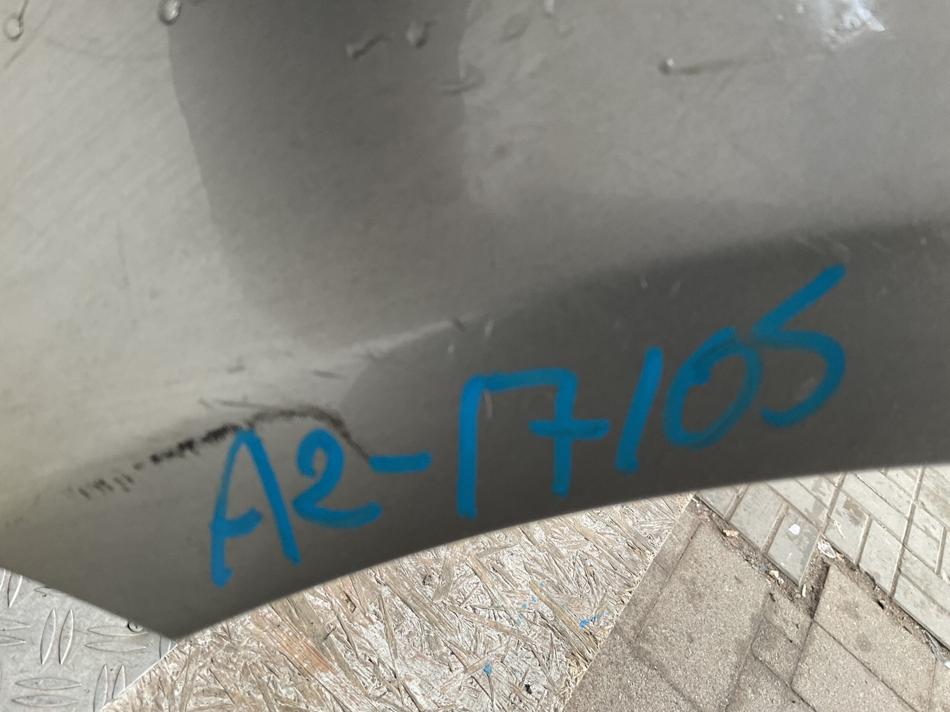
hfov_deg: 61.7
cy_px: 356
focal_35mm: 29
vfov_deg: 48.2
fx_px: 796
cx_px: 475
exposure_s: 1/50
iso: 64
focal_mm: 3
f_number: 1.8
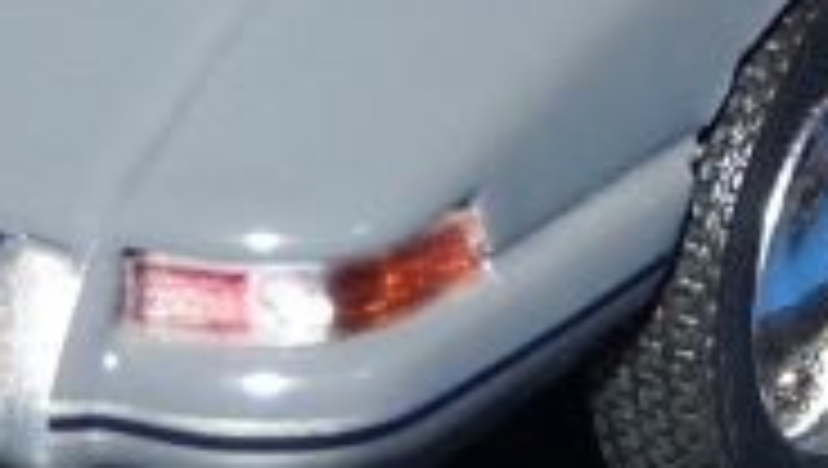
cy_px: -342
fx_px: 9891
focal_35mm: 450
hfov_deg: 4.8
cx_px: 459
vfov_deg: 2.7
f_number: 3.4
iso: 100
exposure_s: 1/40
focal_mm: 11.9
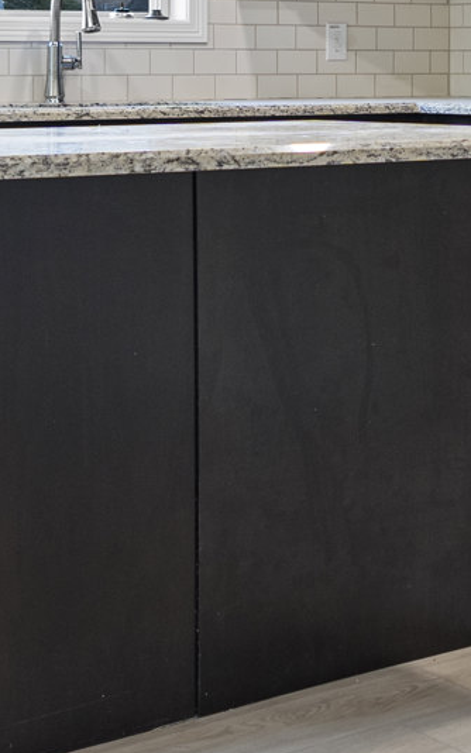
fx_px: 1806
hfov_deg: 14.6
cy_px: 103
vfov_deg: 23.1
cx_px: 461
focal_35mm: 88
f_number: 2.8
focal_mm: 16
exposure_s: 1/30
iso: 640
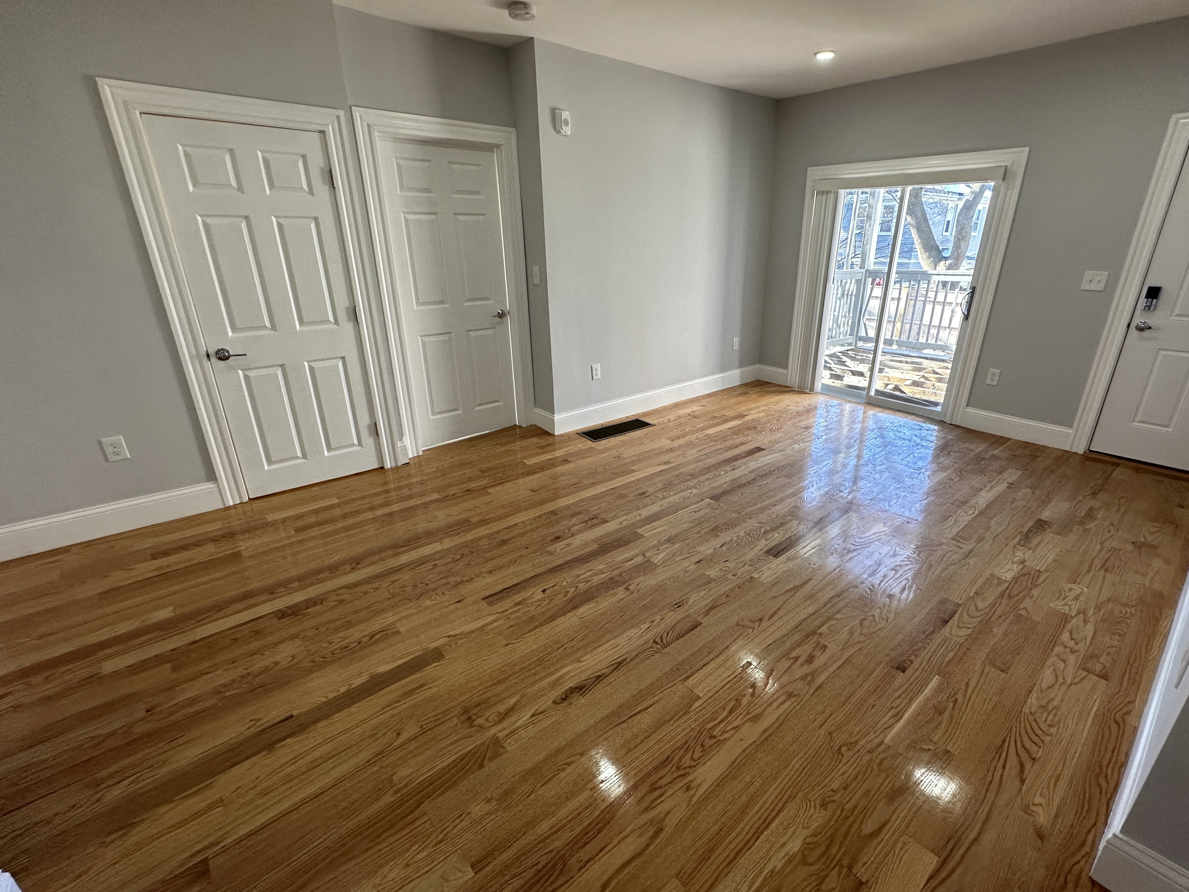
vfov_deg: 78.1
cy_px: 448
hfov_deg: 94.4
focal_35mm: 16
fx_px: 550
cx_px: 630
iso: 200
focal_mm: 2.22
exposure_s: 1/120
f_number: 2.2
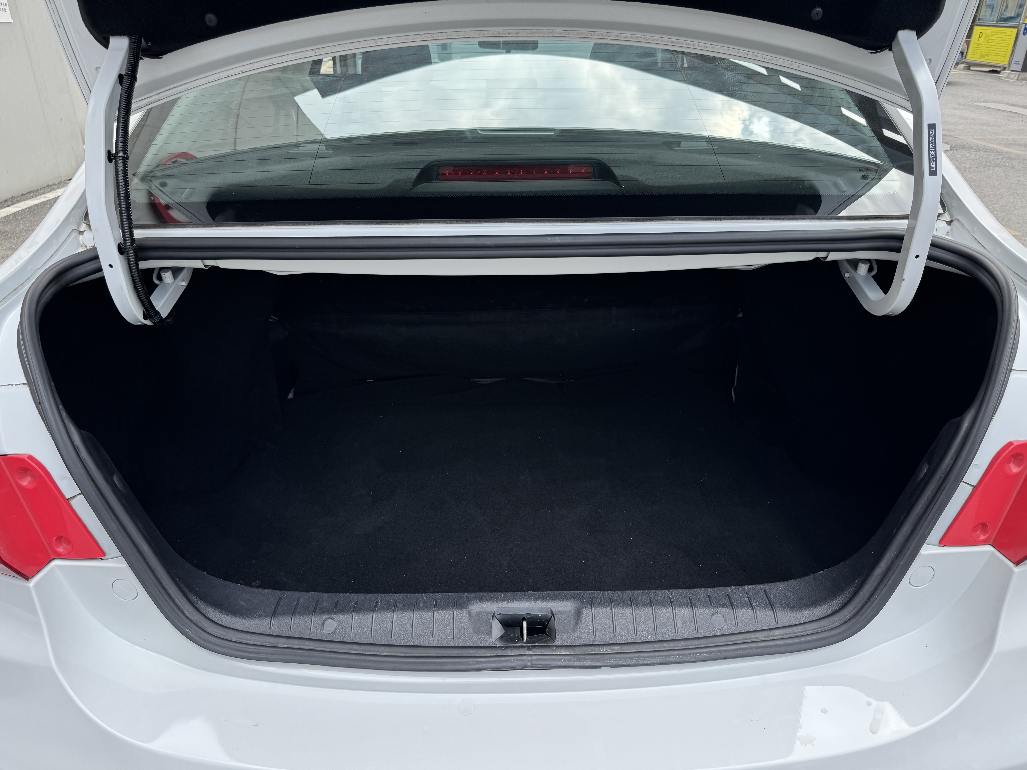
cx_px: 517
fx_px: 742
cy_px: 395
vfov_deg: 54.9
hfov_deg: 69.4
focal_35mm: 25
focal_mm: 6.76
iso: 80
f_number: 1.78
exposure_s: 1/756
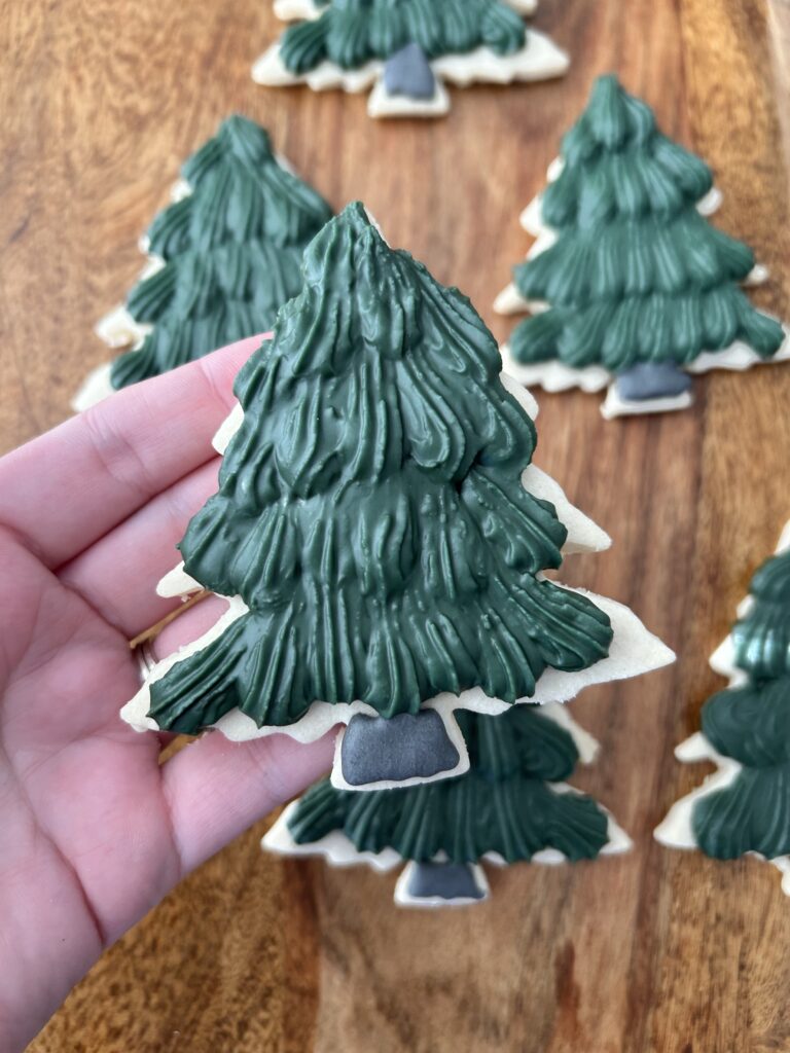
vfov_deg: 67.3
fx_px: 791
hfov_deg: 53.1
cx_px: 395
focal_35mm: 26
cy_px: 526
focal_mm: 5.7
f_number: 1.5
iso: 125
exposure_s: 1/80
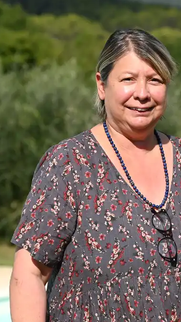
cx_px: 126
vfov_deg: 19.3
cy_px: 161
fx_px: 947
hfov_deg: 10.9
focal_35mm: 111
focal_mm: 70
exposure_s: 1/1600
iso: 100
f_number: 4
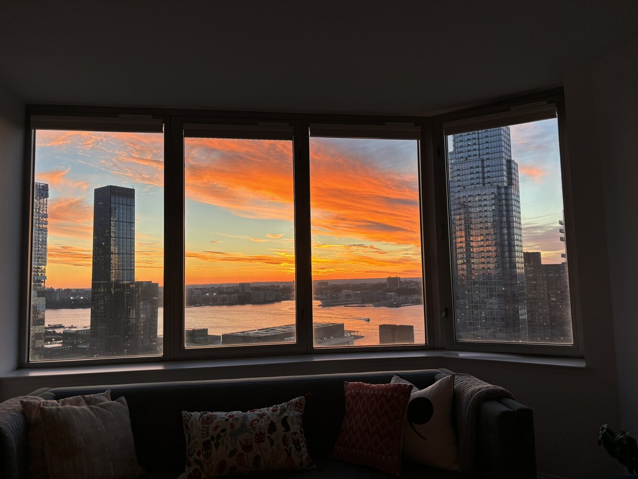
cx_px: 319
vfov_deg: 53.1
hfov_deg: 67.3
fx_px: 479
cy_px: 240
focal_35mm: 26
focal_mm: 5.96
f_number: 1.6
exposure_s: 1/121
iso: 64
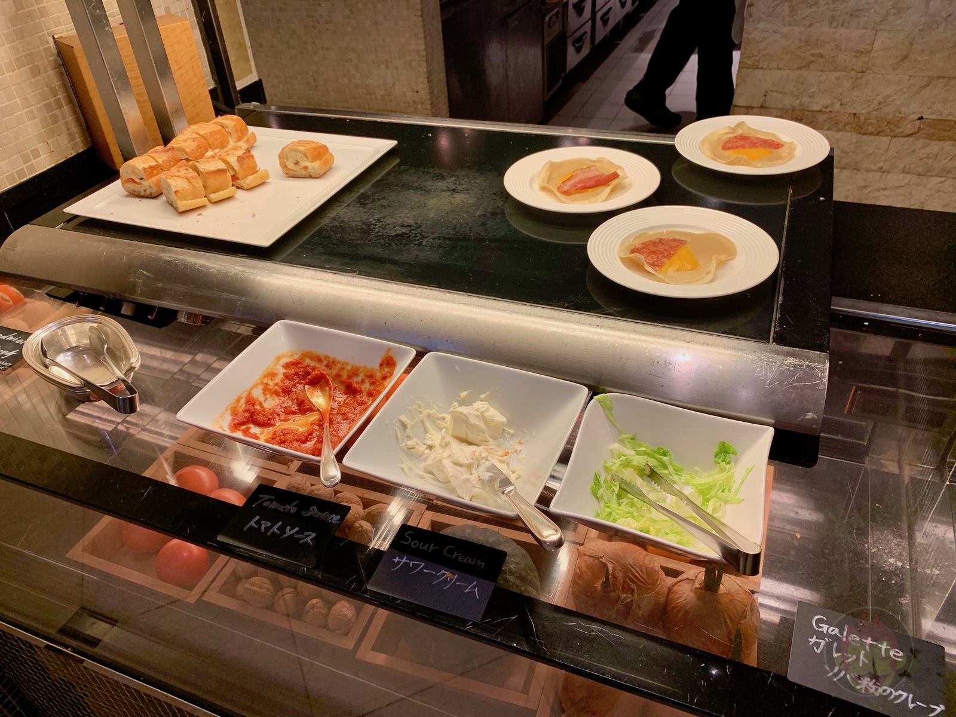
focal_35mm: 26
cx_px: 478
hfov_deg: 67.3
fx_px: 718
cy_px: 358
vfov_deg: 53.1
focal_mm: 4.25
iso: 80
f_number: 1.8
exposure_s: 1/100
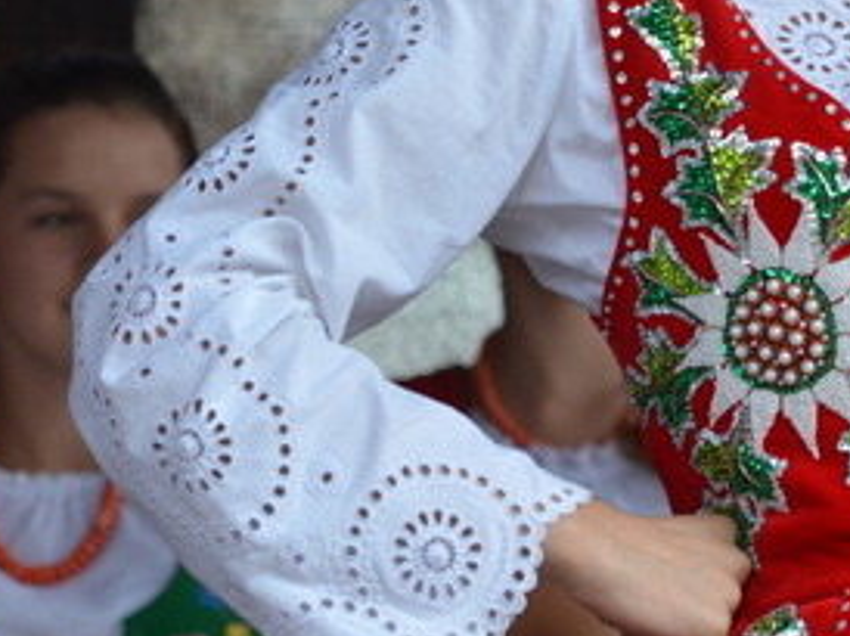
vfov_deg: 3.3
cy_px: 6
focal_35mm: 455
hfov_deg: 4.4
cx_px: 909
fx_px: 11163
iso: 800
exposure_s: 1/1250
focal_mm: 122
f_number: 5
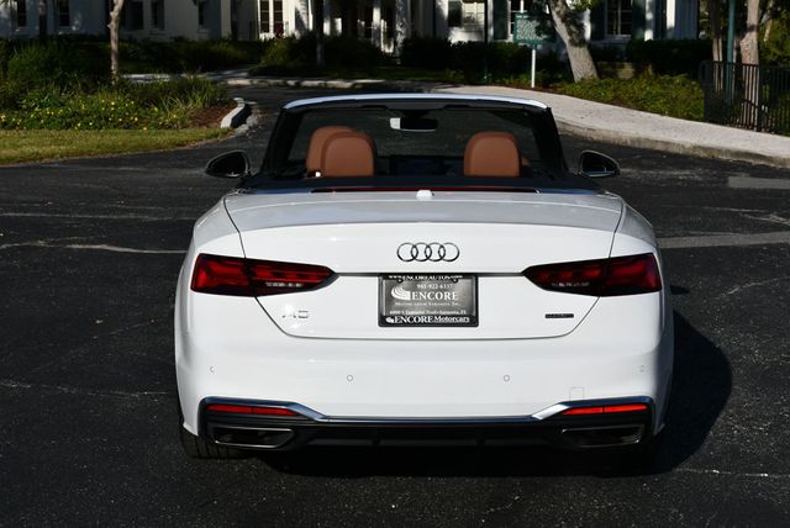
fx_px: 1537
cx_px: 395
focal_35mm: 70
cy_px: 264
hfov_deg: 28.8
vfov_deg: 19.5
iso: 100
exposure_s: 1/400
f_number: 10
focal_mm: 35
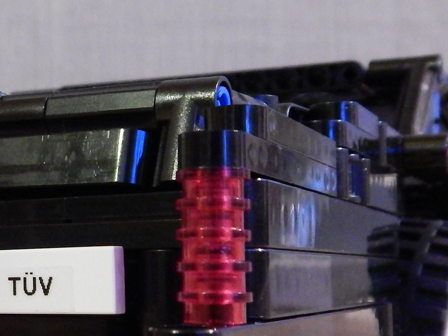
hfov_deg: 26.0
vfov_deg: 20.7
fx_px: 919
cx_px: 2
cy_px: 199
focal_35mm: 71
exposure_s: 1/4
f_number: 3
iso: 800
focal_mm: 4
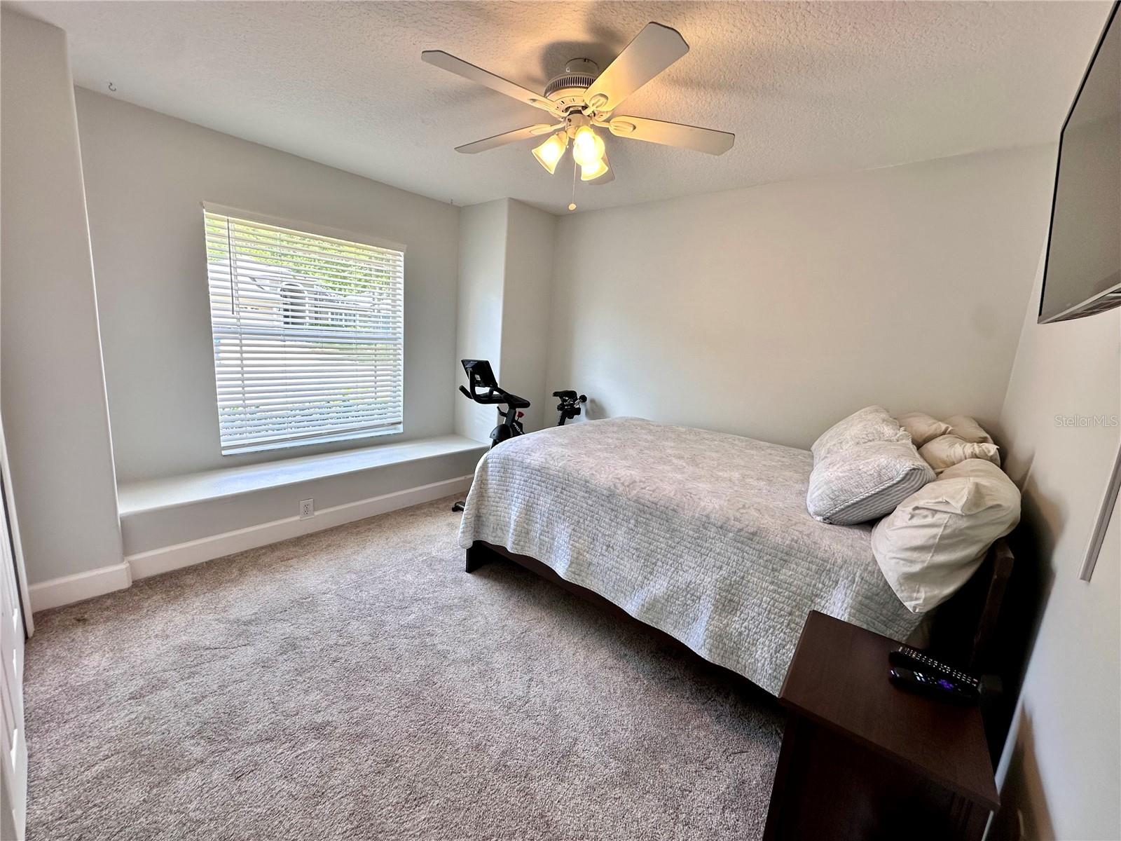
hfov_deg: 102.1
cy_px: 420
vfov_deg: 85.7
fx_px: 453
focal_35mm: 14
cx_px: 560
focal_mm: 2.22
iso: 80
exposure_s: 1/120
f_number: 2.2
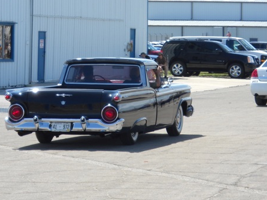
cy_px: 116
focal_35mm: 205
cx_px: 106
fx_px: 1582
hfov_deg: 9.6
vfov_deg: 7.2
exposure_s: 1/148
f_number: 6.7
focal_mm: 24.03
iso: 64
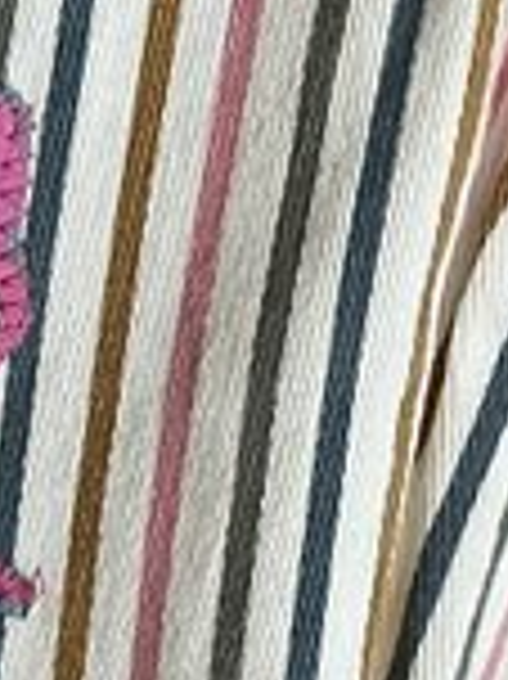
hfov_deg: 7.1
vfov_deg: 8.4
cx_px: 544
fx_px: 4056
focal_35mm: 207
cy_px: -1175
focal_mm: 5.7
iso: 80
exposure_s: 1/120
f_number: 1.5
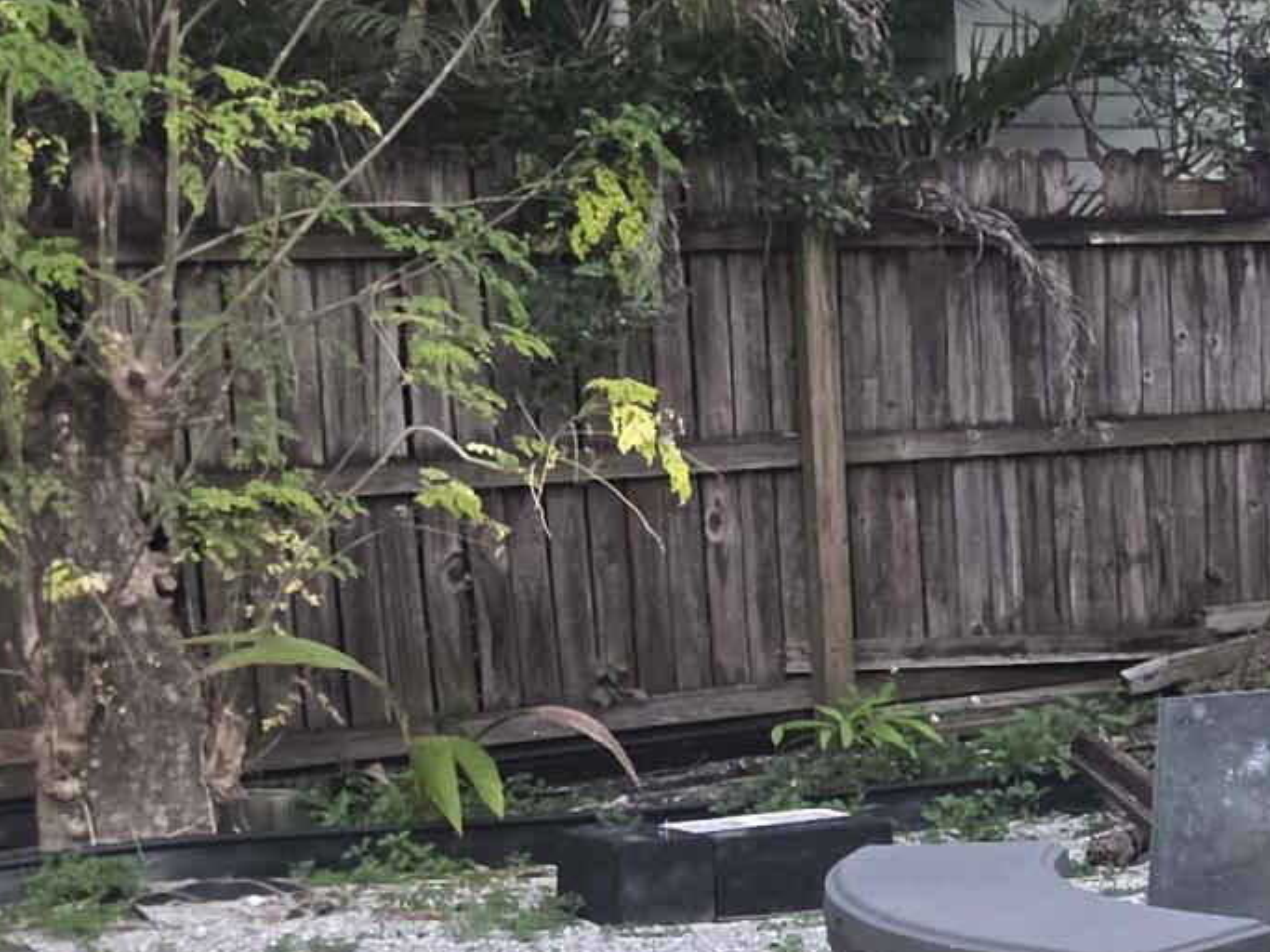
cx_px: 2683
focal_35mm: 101
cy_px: 558
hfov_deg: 15.0
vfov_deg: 14.6
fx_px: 3705
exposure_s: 1/60
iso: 25
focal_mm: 6.3
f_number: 1.7
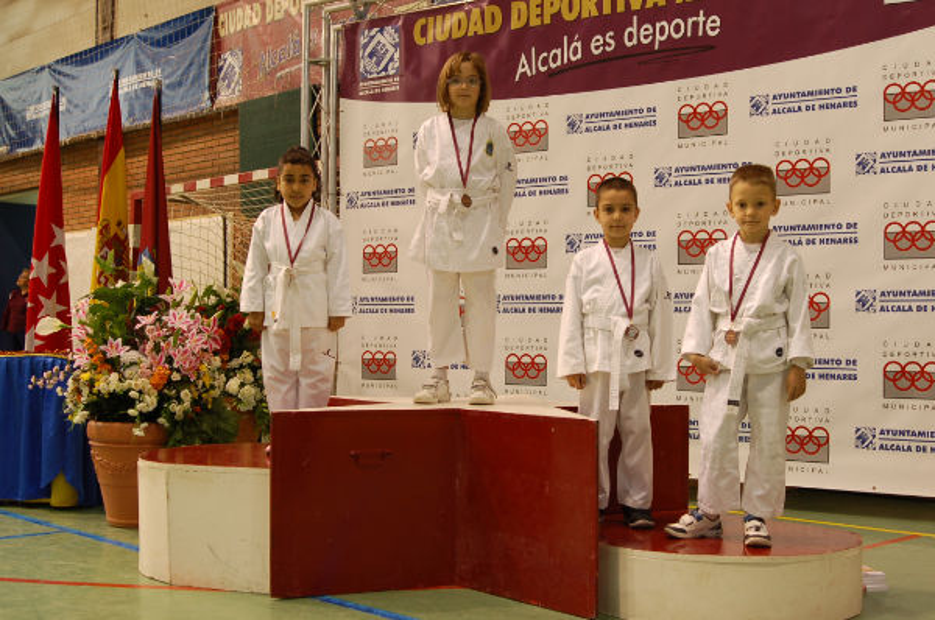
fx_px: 1206
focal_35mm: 46
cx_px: 468
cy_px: 310
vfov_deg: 28.8
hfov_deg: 42.4
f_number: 3.8
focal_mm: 31
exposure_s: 1/30
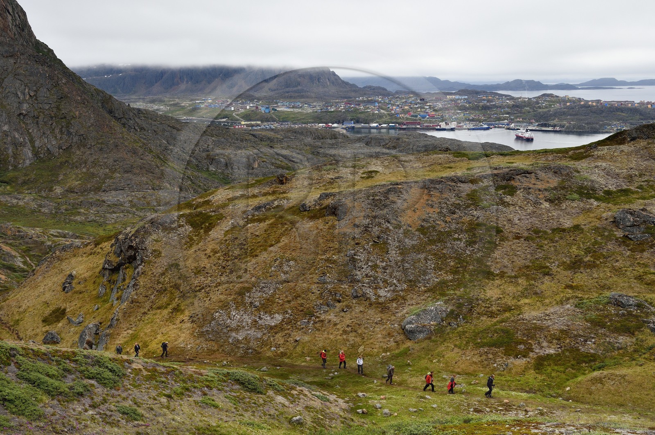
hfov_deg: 55.8
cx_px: 328
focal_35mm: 34
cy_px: 218
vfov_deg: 38.8
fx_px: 618
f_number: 11
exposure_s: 1/320
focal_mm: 34
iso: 400
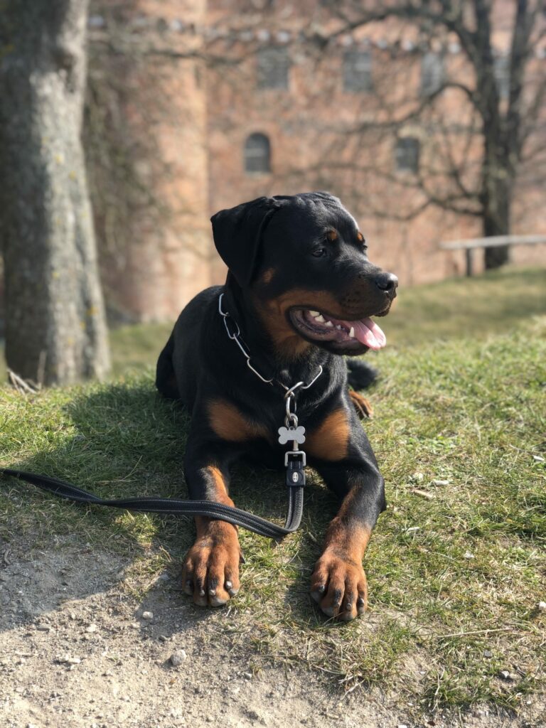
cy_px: 364
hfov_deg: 28.0
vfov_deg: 36.8
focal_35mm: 52
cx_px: 273
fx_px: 1094
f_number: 2.4
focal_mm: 6
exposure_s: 1/264
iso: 16
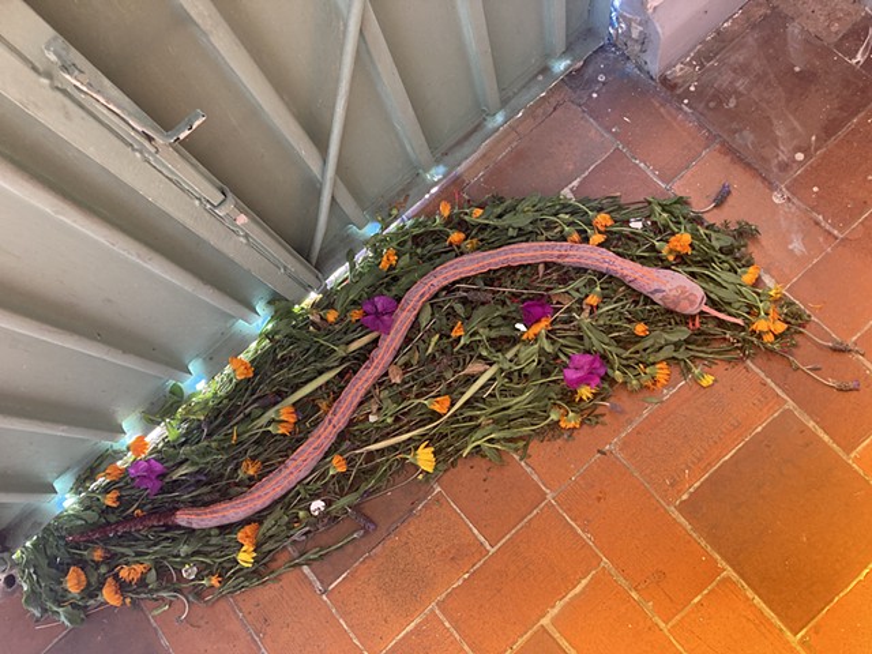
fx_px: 705
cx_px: 436
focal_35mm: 28
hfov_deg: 63.4
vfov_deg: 49.7
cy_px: 327
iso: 160
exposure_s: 1/59
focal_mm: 4
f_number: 1.8
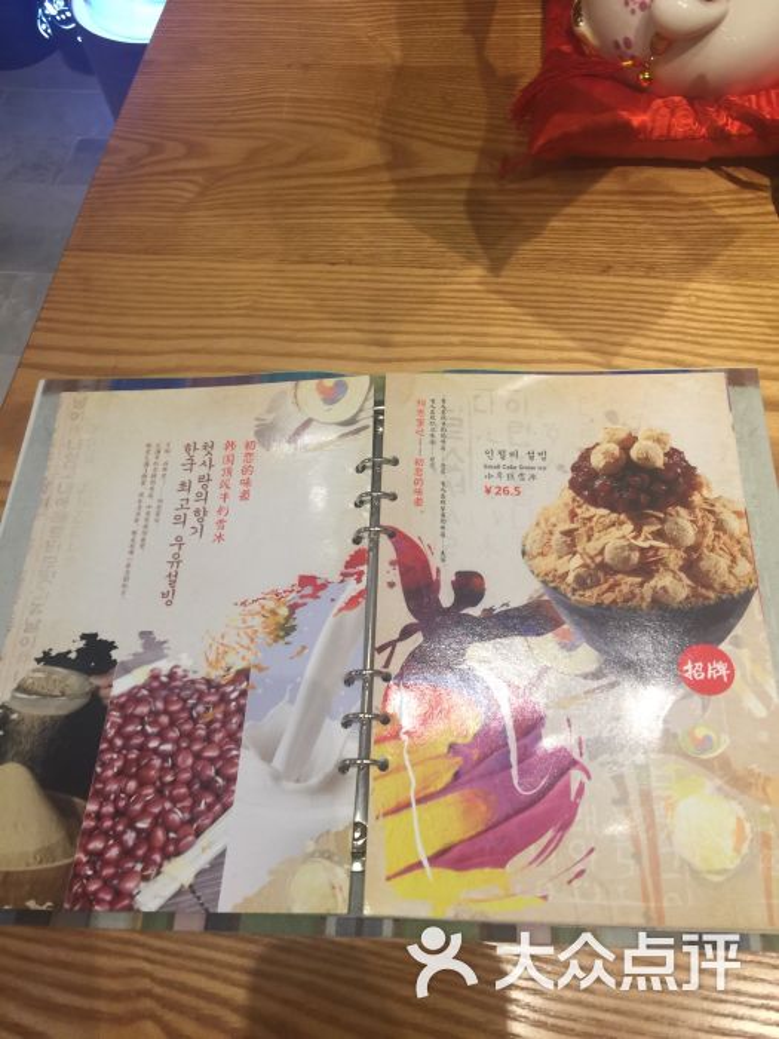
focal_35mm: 29
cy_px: 520
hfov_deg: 48.2
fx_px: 870
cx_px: 390
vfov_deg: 61.7
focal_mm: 4.15
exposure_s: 1/17
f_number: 2.2
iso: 50
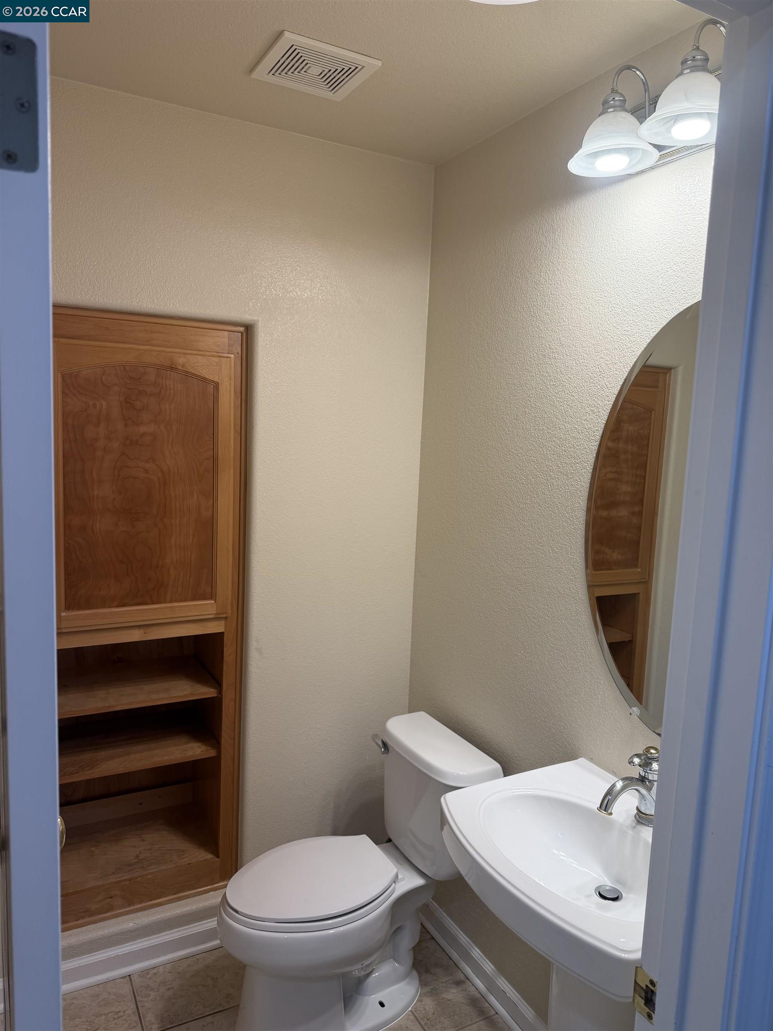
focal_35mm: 24
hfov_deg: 56.8
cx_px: 386
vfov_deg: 71.6
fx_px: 715
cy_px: 516
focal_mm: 6.76
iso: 64
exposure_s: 1/175
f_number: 1.78
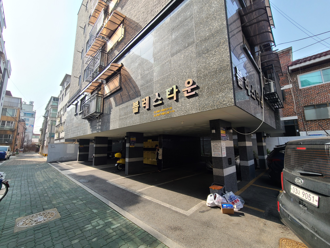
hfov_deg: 106.2
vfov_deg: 89.9
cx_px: 165
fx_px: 124
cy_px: 124
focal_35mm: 13
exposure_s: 1/541
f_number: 2.2
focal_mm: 2.2
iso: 50
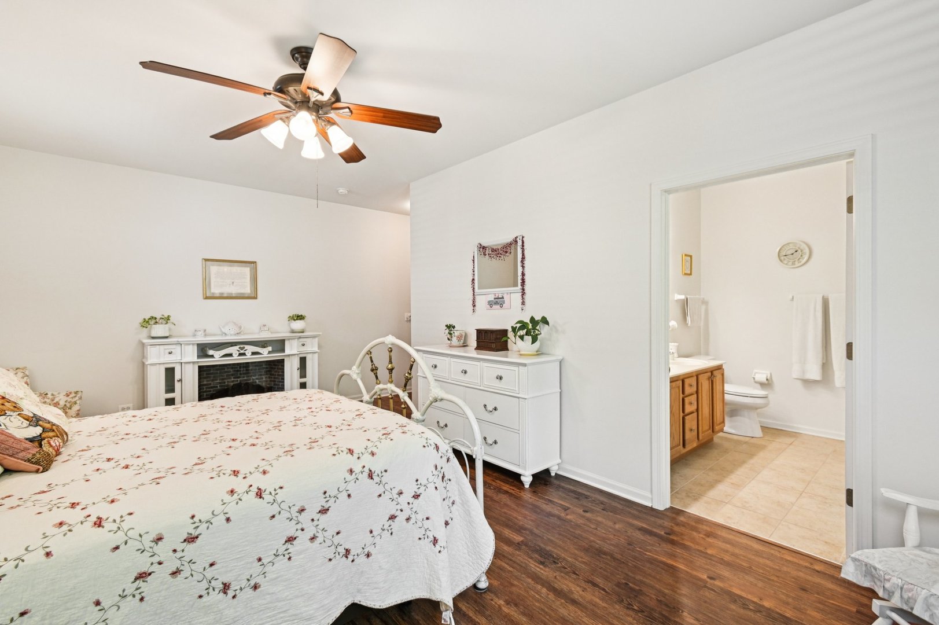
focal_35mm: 15
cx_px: 470
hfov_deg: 100.4
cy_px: 312
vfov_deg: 77.3
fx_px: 391
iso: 400
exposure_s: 1/15
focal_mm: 10
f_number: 8
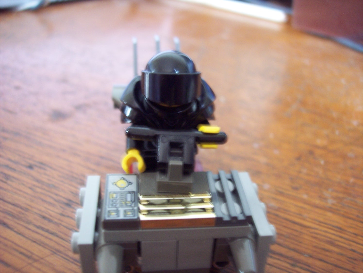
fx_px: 409
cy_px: 136
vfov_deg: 36.8
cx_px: 182
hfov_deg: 47.9
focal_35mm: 39
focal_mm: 8
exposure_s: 1/4
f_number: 3.4
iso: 200
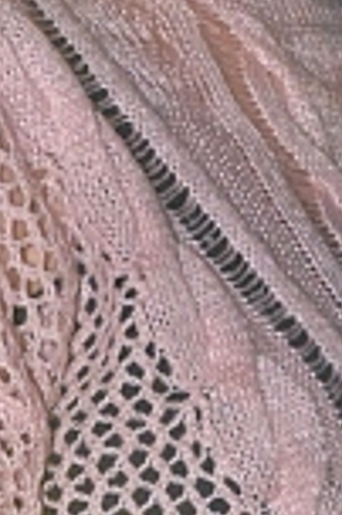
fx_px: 10825
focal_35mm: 758
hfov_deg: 1.8
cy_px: 285
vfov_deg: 2.7
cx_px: 406
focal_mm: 80
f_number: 10
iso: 3200
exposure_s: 1/60
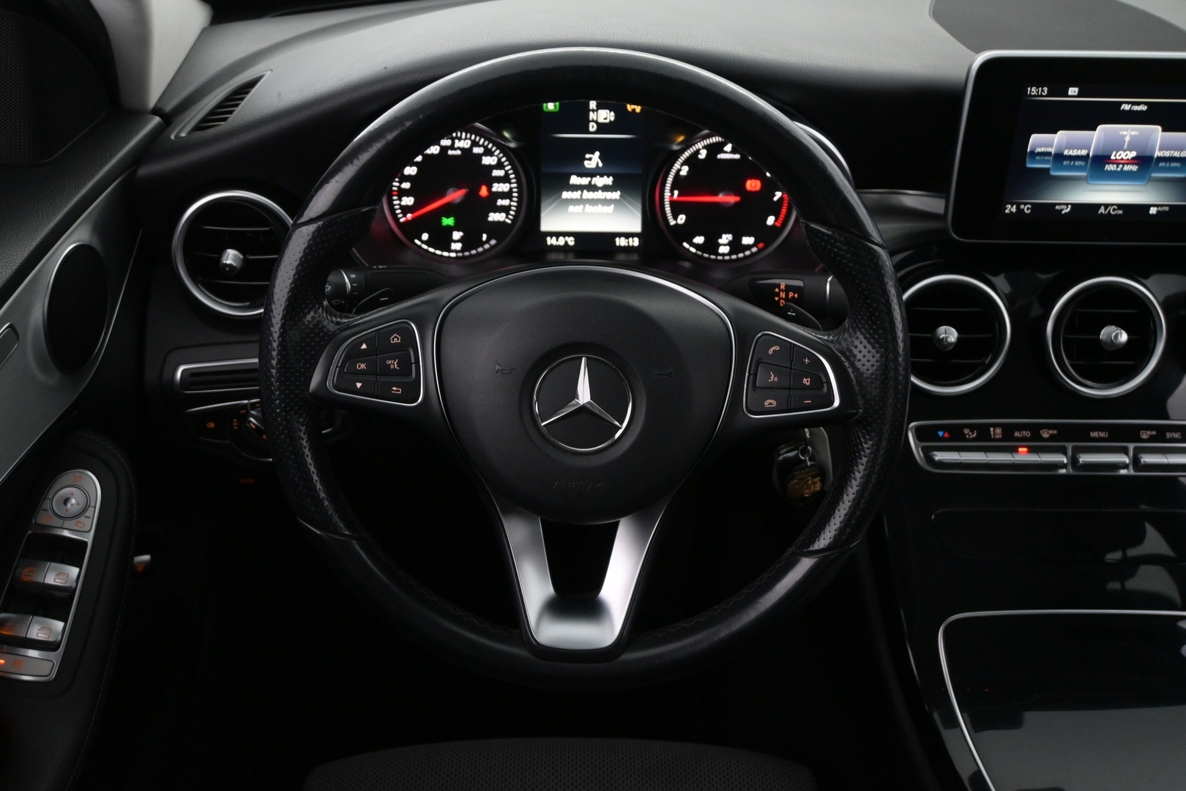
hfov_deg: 51.3
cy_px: 396
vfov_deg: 35.5
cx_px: 593
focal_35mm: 38
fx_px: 1235
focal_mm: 25
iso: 2500
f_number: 4.2
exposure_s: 1/60
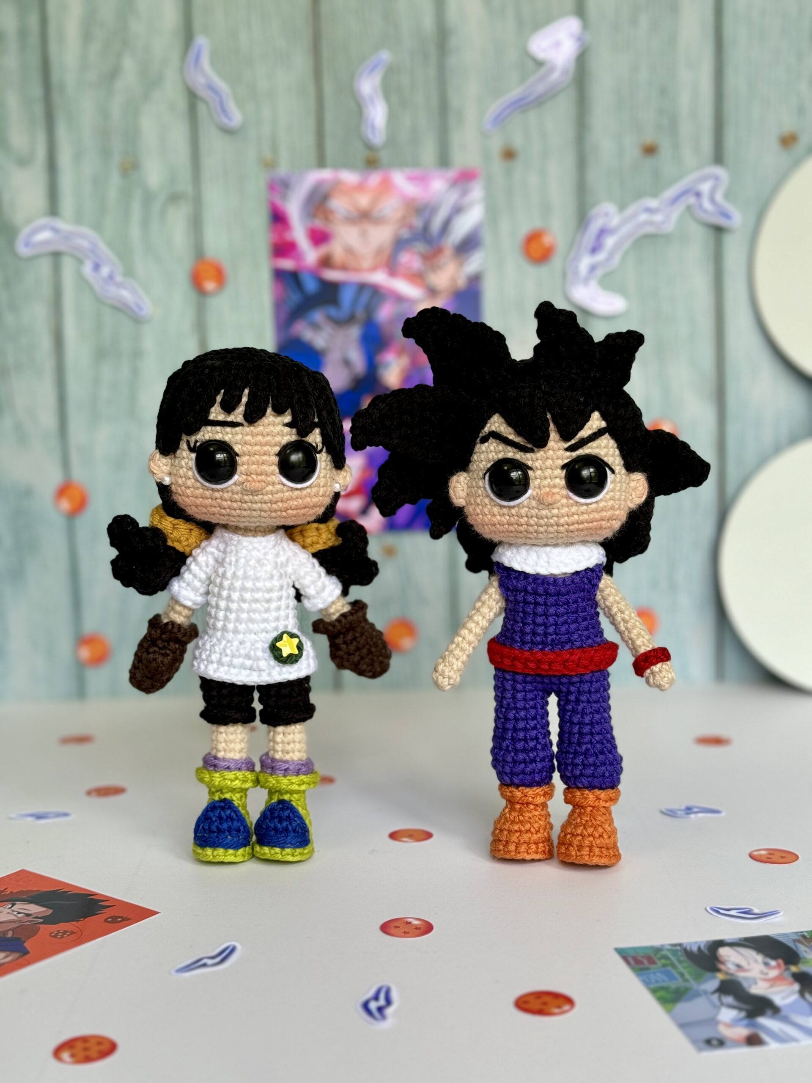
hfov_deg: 30.3
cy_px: 542
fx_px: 1501
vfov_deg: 39.7
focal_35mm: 48
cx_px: 406
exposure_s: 1/130
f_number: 1.78
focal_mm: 6.76
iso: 64
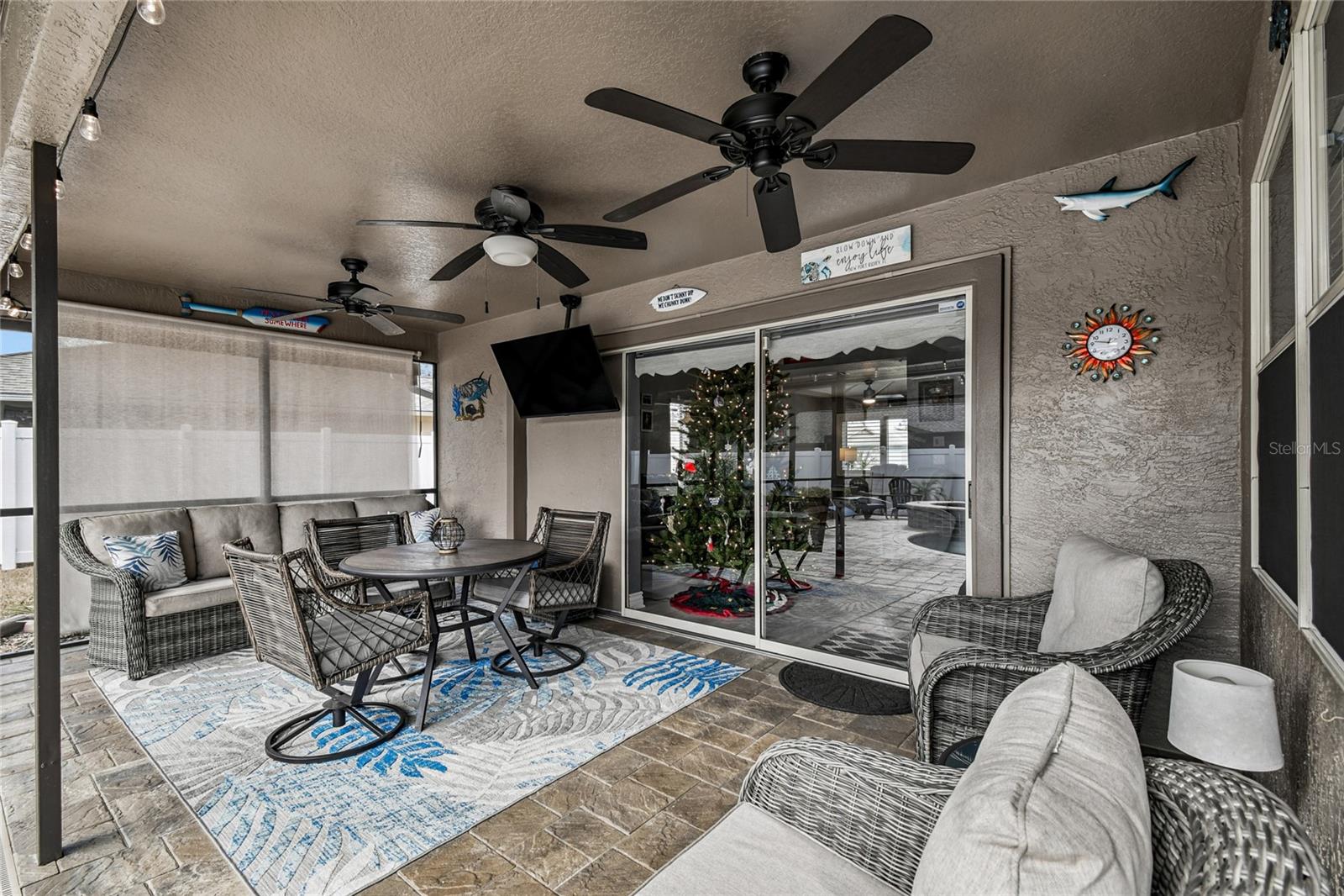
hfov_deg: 100.4
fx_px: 560
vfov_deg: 77.3
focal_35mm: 15
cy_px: 448
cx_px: 672
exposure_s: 1/13
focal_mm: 10
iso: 100
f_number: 7.1
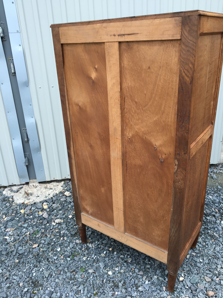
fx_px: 249
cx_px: 112
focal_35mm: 29
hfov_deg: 48.2
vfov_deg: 61.7
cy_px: 149
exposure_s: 1/50
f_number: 2.2
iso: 25
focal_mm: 4.15
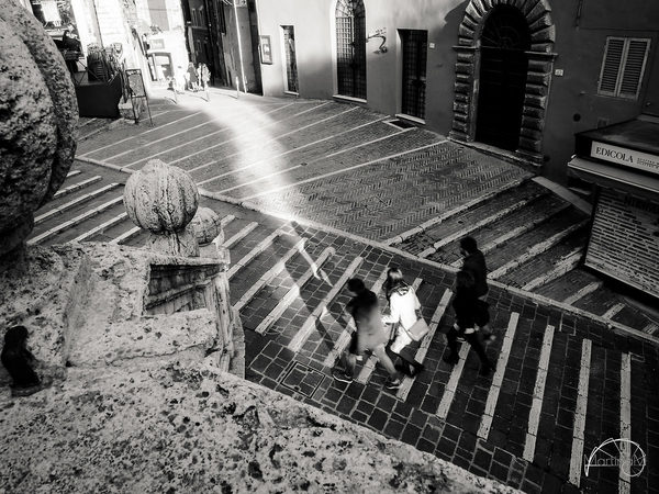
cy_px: 247
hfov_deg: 71.6
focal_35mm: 24
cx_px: 330
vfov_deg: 56.8
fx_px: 457
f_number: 11
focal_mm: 12
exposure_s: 1/30
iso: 200
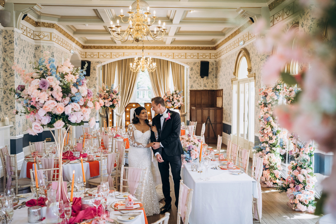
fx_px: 327
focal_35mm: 35
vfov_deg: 37.9
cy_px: 112
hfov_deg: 54.4
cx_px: 168
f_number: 2.2
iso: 1000
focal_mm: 35
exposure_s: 1/1000
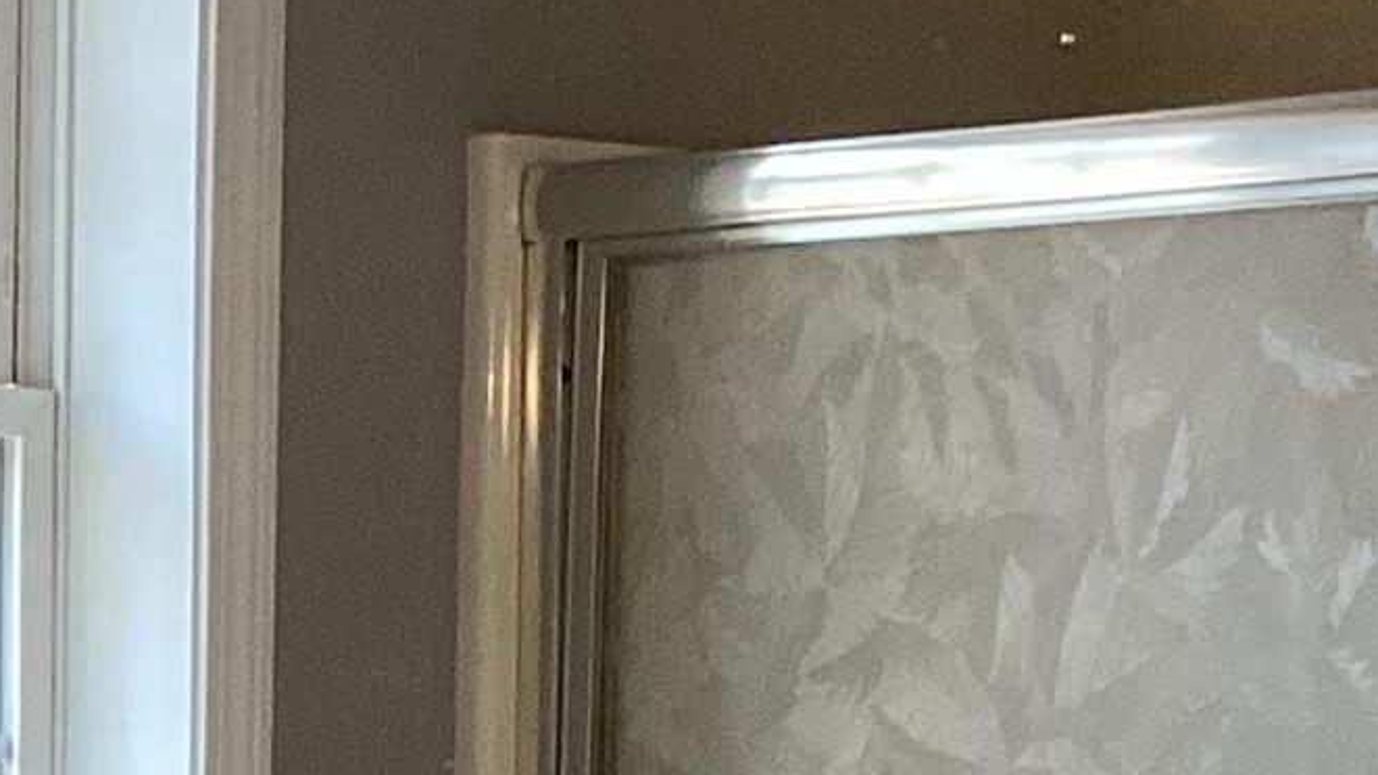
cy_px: 1242
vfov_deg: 7.6
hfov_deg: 13.2
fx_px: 5737
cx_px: -413
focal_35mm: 157
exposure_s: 1/60
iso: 125
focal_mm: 3.3
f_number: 2.4
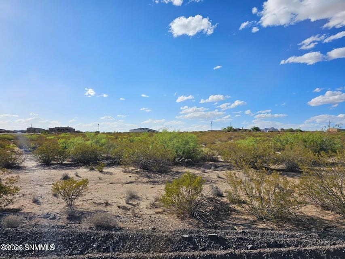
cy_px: 130
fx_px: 229
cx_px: 172
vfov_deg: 58.9
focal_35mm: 23
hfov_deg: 73.9
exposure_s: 1/1380
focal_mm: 6.3
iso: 10
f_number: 1.7
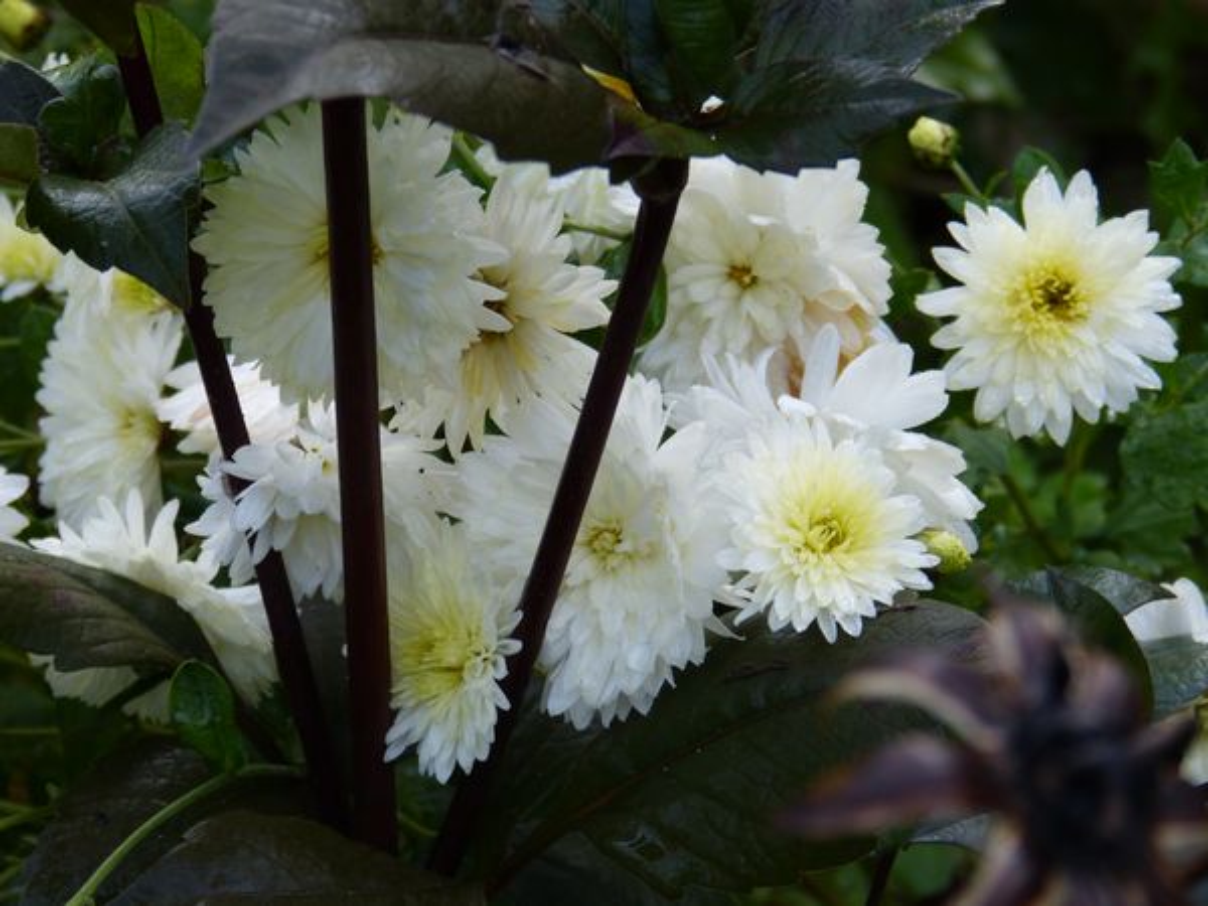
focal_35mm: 120
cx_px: 604
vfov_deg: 12.3
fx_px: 4188
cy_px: 453
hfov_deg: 16.4
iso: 100
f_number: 4
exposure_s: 1/160
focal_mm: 21.6
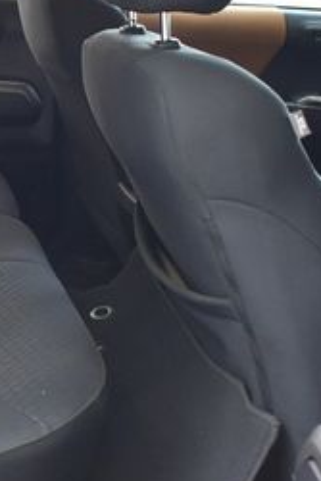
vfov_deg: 29.1
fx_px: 922
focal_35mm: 69
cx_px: -37
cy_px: 180
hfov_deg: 18.9
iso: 1100
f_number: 3.5
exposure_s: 1/125
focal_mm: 18
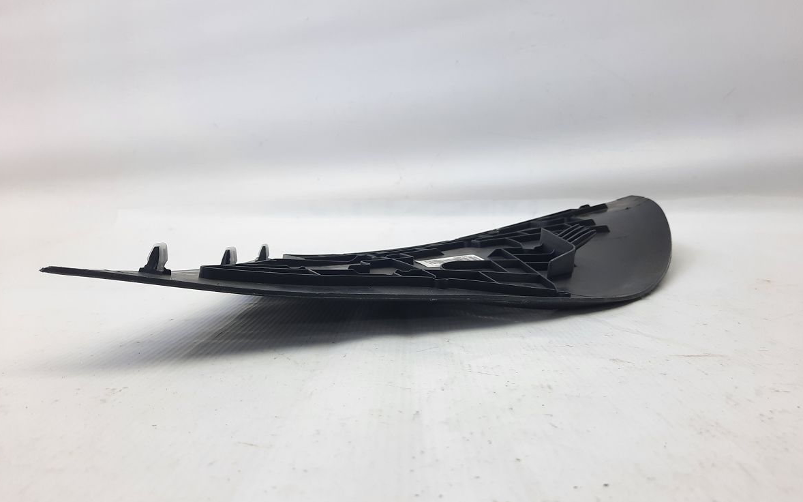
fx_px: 591
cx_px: 400
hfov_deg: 68.4
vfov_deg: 45.9
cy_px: 213
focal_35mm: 27
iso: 64
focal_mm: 4.6
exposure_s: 1/60
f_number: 2
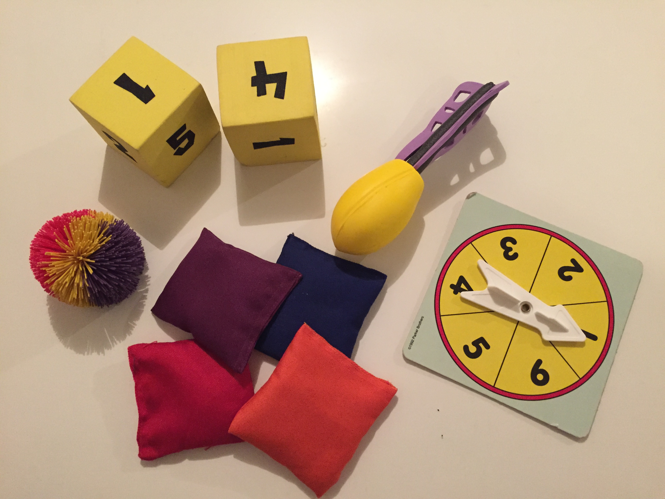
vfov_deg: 48.2
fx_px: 557
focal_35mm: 29
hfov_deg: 61.7
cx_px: 332
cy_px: 250
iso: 320
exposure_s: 1/15
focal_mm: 4.15
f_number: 2.2
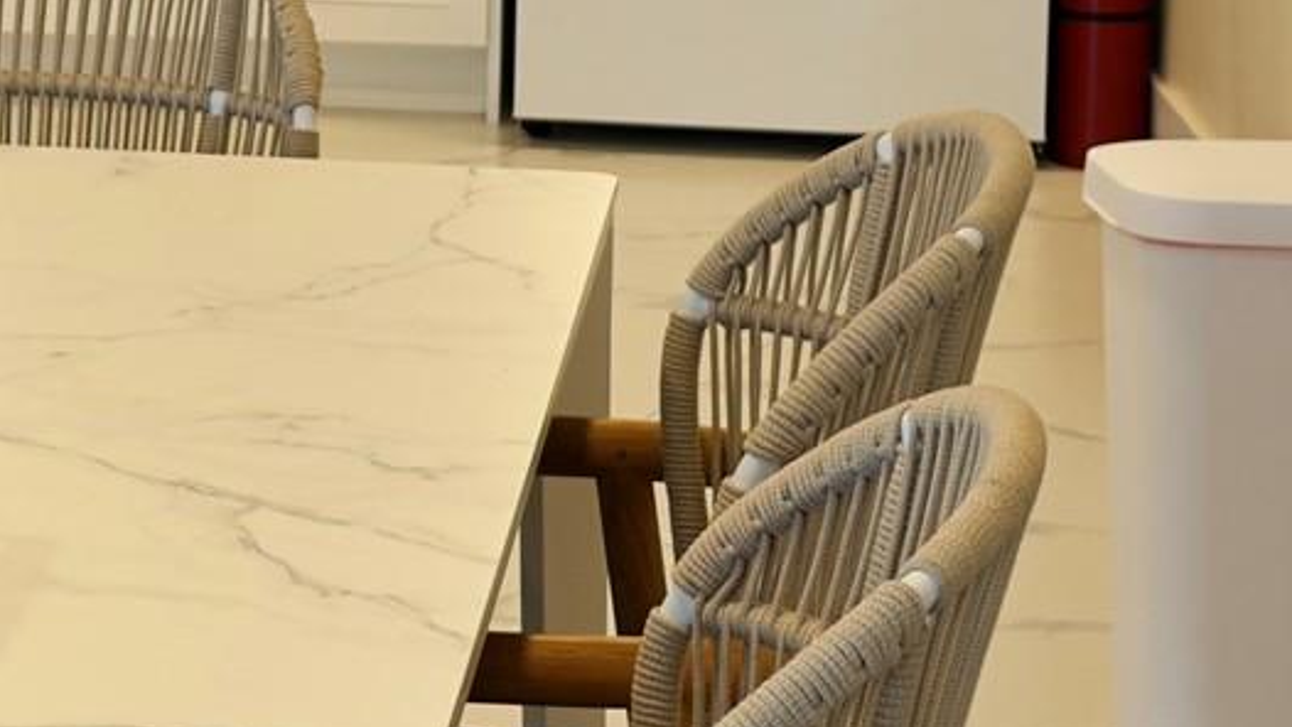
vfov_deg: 7.5
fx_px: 5448
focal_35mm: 159
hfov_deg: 13.1
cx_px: -356
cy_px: -221
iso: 80
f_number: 1.78
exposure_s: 1/120
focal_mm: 6.76
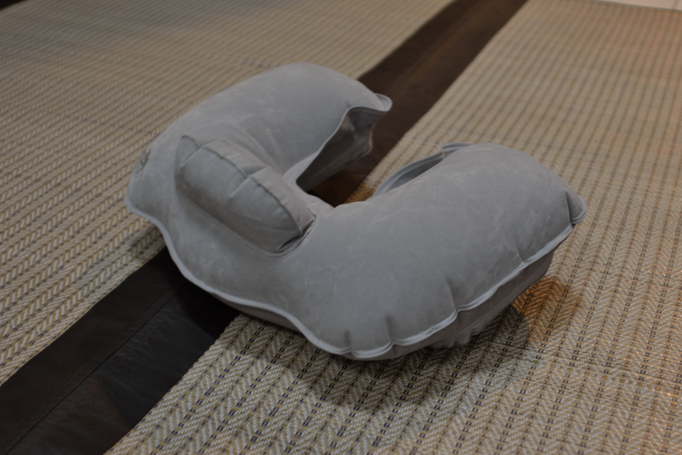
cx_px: 348
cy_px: 231
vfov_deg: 28.4
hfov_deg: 41.5
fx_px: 900
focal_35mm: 48
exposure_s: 1/10
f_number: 4
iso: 400
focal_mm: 31
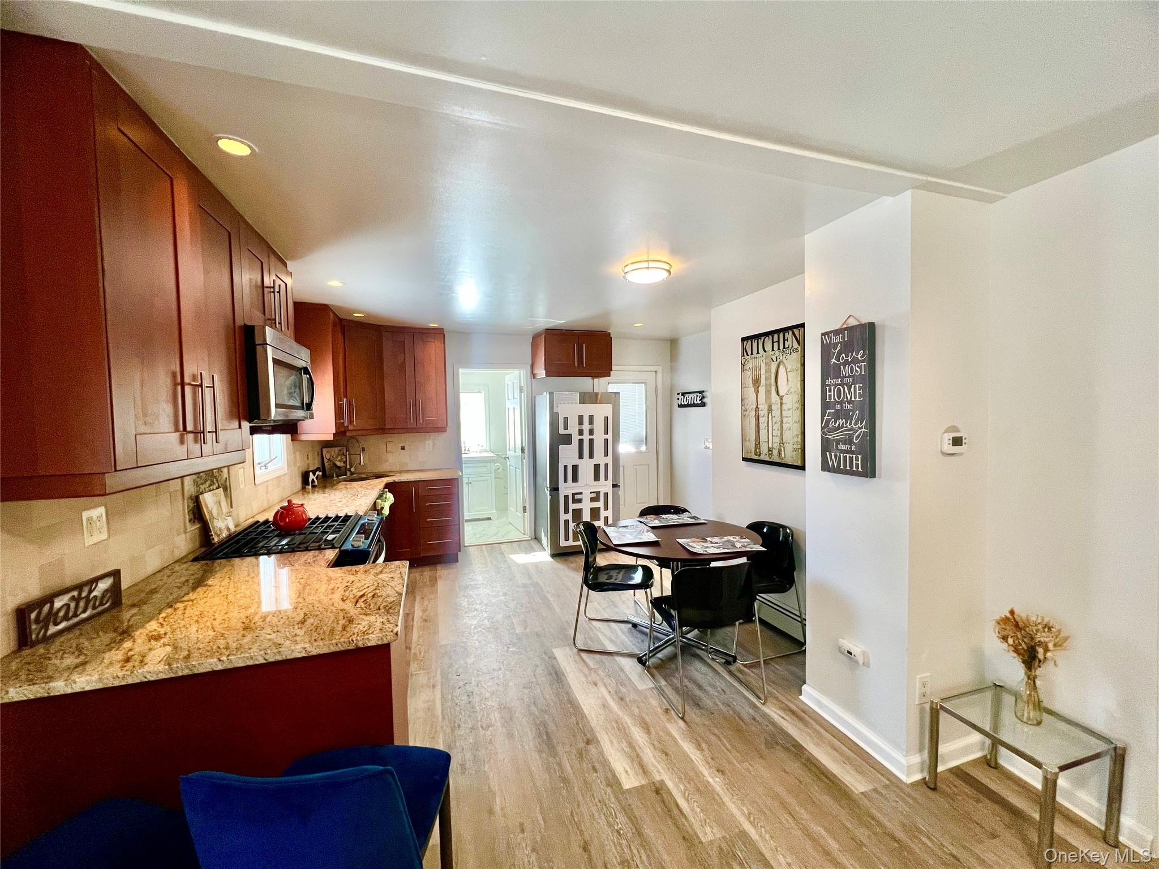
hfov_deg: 106.2
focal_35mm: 13
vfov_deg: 89.9
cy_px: 434
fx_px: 435
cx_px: 580
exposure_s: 1/120
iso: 200
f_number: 1.8
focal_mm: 1.57
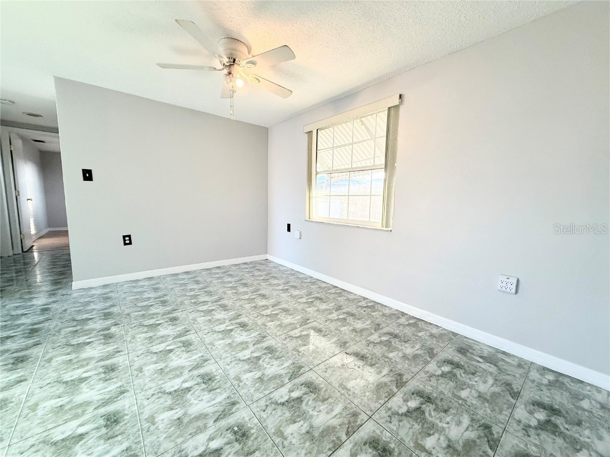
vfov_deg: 85.7
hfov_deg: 102.1
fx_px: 247
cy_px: 228
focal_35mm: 14
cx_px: 305
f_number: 2.2
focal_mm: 2.22
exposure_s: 1/120
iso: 160
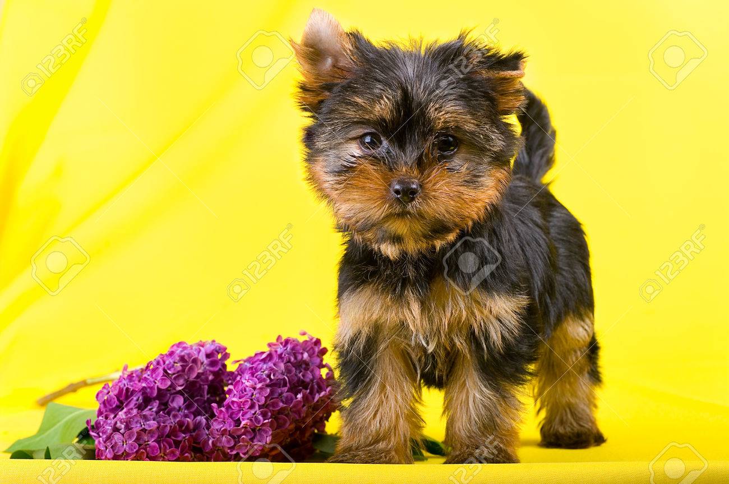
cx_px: 364
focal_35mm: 112
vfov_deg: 12.1
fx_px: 2275
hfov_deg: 18.2
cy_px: 242
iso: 200
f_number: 10
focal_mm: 75
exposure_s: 1/180
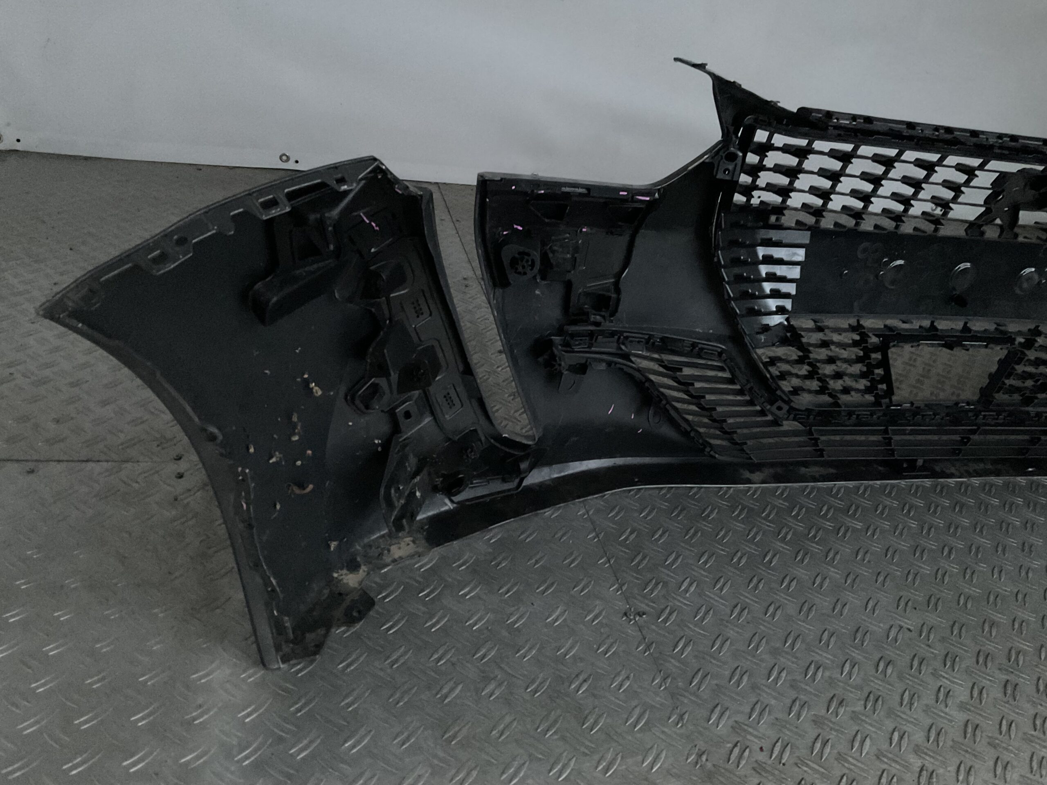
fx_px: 877
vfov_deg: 48.2
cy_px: 392
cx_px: 524
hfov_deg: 61.7
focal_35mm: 29
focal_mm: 3
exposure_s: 1/17
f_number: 1.8
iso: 640
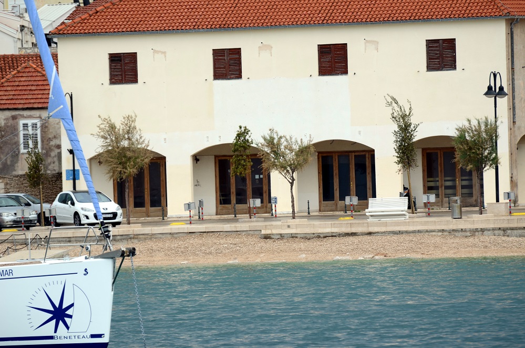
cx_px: 262
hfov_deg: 6.3
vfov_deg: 4.1
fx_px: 4801
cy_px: 174
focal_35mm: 330
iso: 100
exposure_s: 1/500
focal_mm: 220
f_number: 5.3
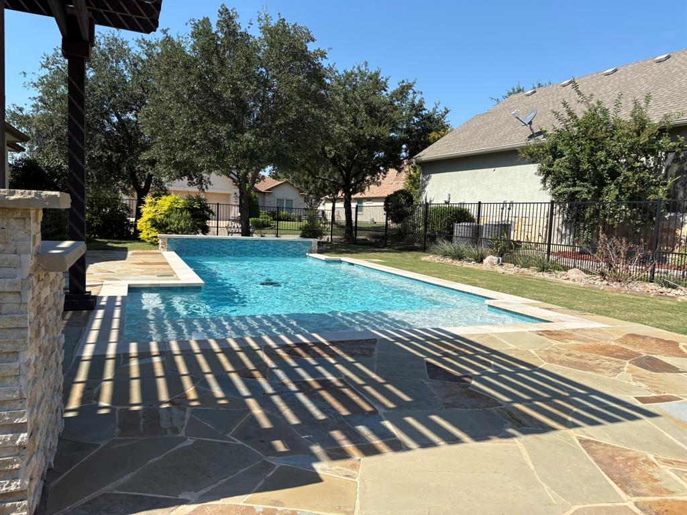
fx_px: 516
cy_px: 258
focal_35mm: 26
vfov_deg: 53.1
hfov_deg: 67.3
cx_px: 344
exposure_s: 1/2985
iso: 50
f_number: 1.6
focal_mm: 5.96
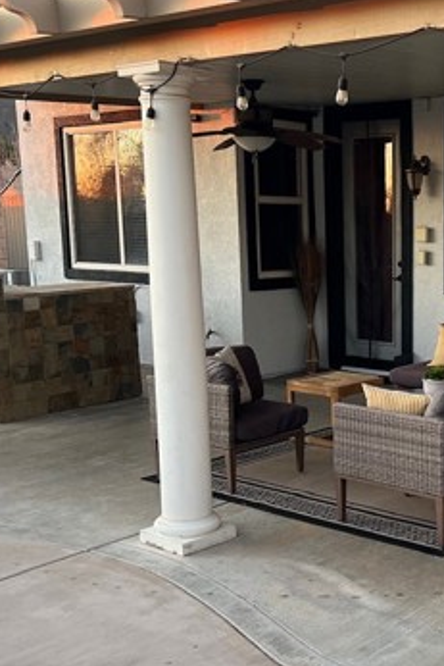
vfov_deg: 39.5
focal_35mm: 50
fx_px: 924
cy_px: 391
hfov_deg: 25.8
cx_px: 431
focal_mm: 5.7
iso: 125
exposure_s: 1/115
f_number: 1.5
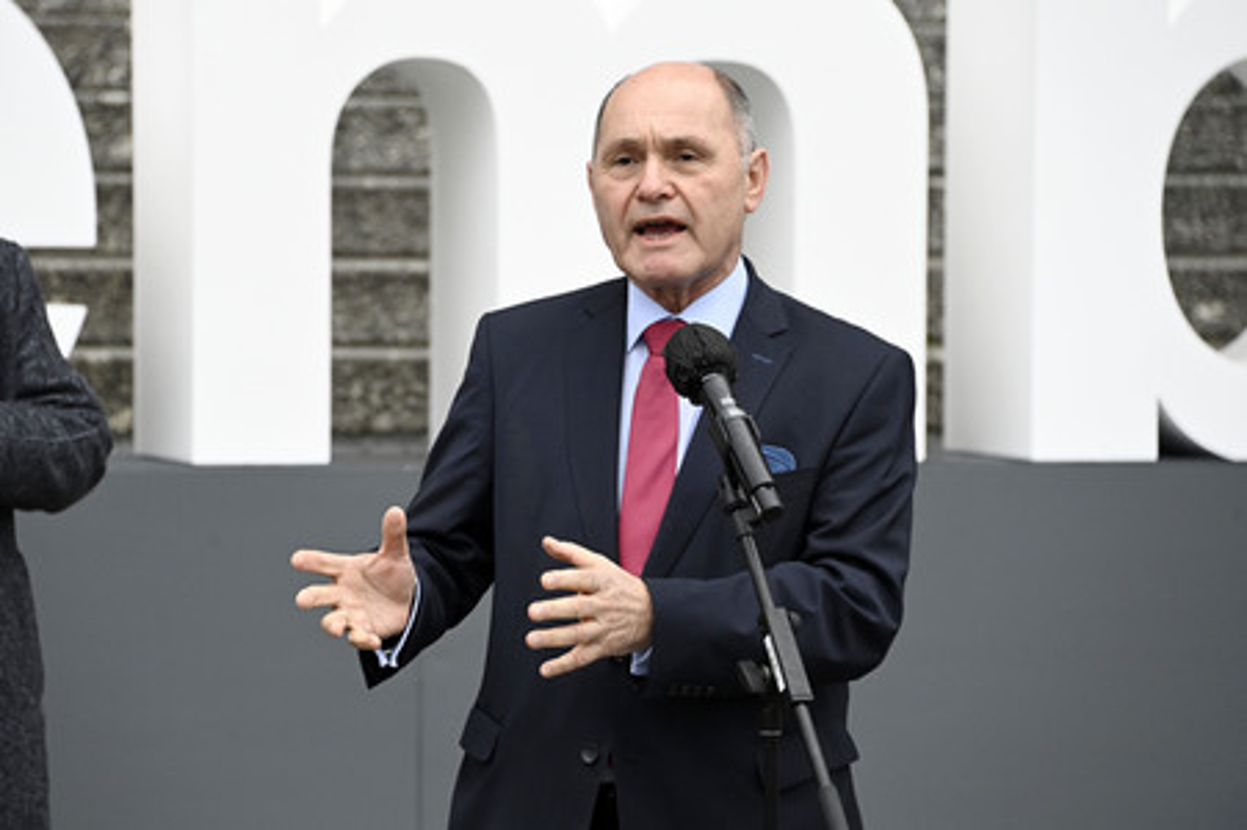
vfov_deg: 7.2
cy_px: 415
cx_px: 624
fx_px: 6576
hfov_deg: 10.8
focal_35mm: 190
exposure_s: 1/640
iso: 3200
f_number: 5.6
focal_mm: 190
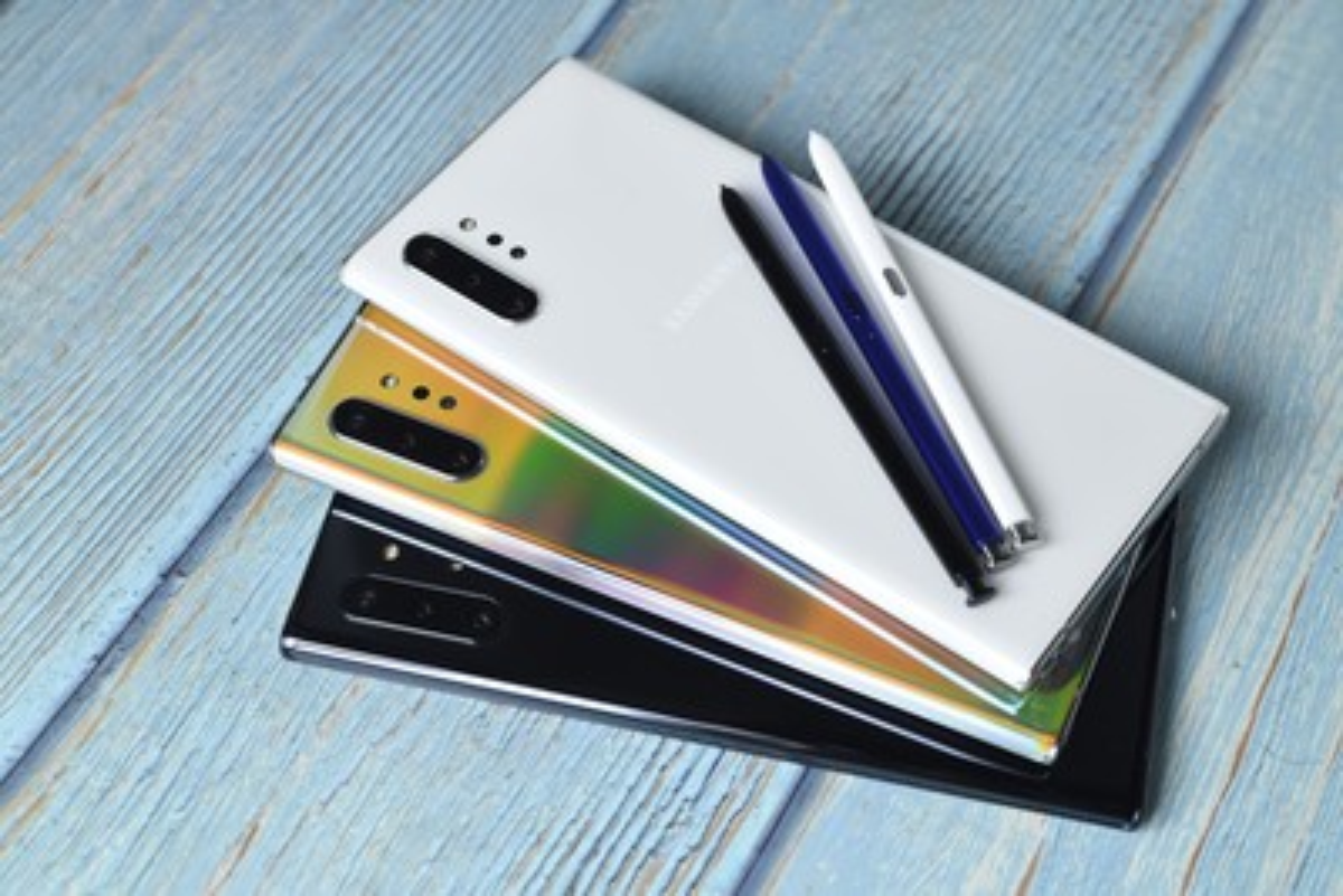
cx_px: 672
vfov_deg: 22.6
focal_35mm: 60
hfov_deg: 33.4
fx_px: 2239
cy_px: 448
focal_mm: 60
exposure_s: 1/60
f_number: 8
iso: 320
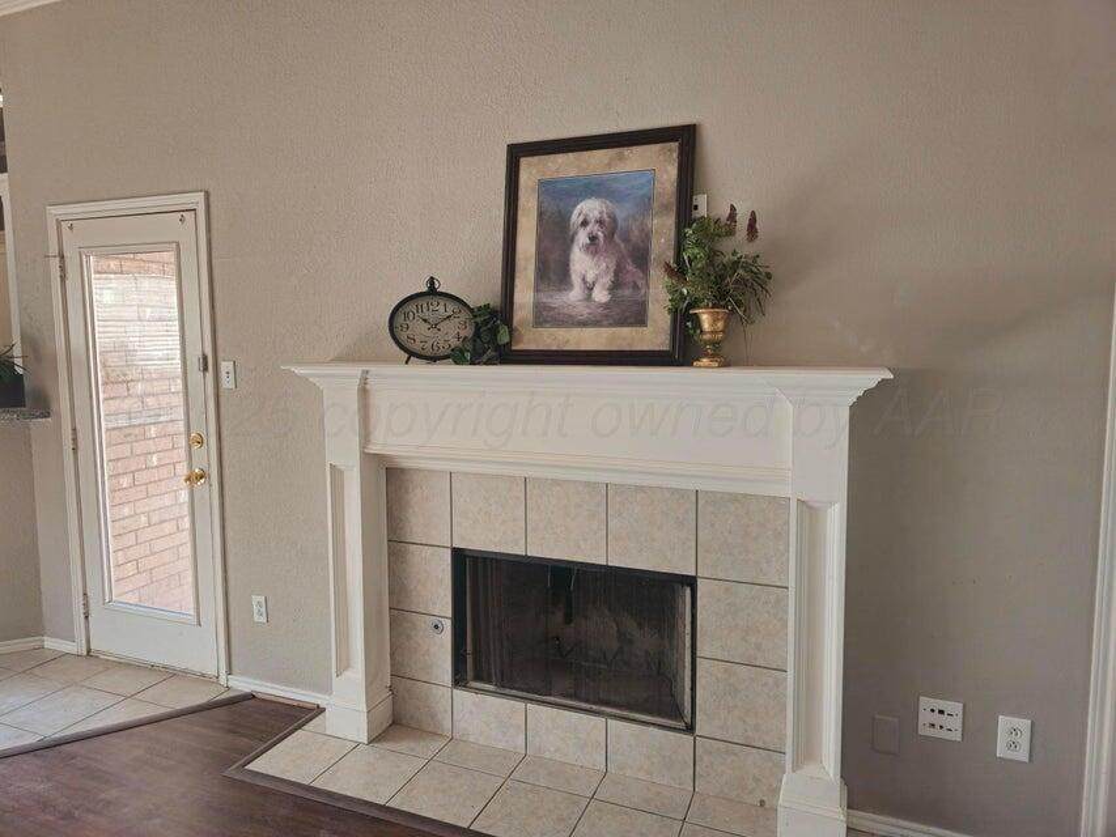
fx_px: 742
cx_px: 558
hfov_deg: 73.9
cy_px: 418
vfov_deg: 58.9
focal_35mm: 23
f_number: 1.7
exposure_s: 1/60.2
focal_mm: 6.3
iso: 100
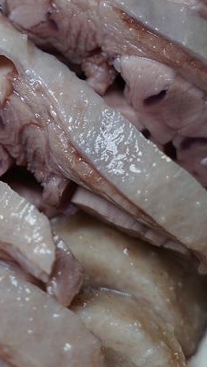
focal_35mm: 236
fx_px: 2298
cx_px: 41
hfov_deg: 5.2
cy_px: 68
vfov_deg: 9.1
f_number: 4
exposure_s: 1/80
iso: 100
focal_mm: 75
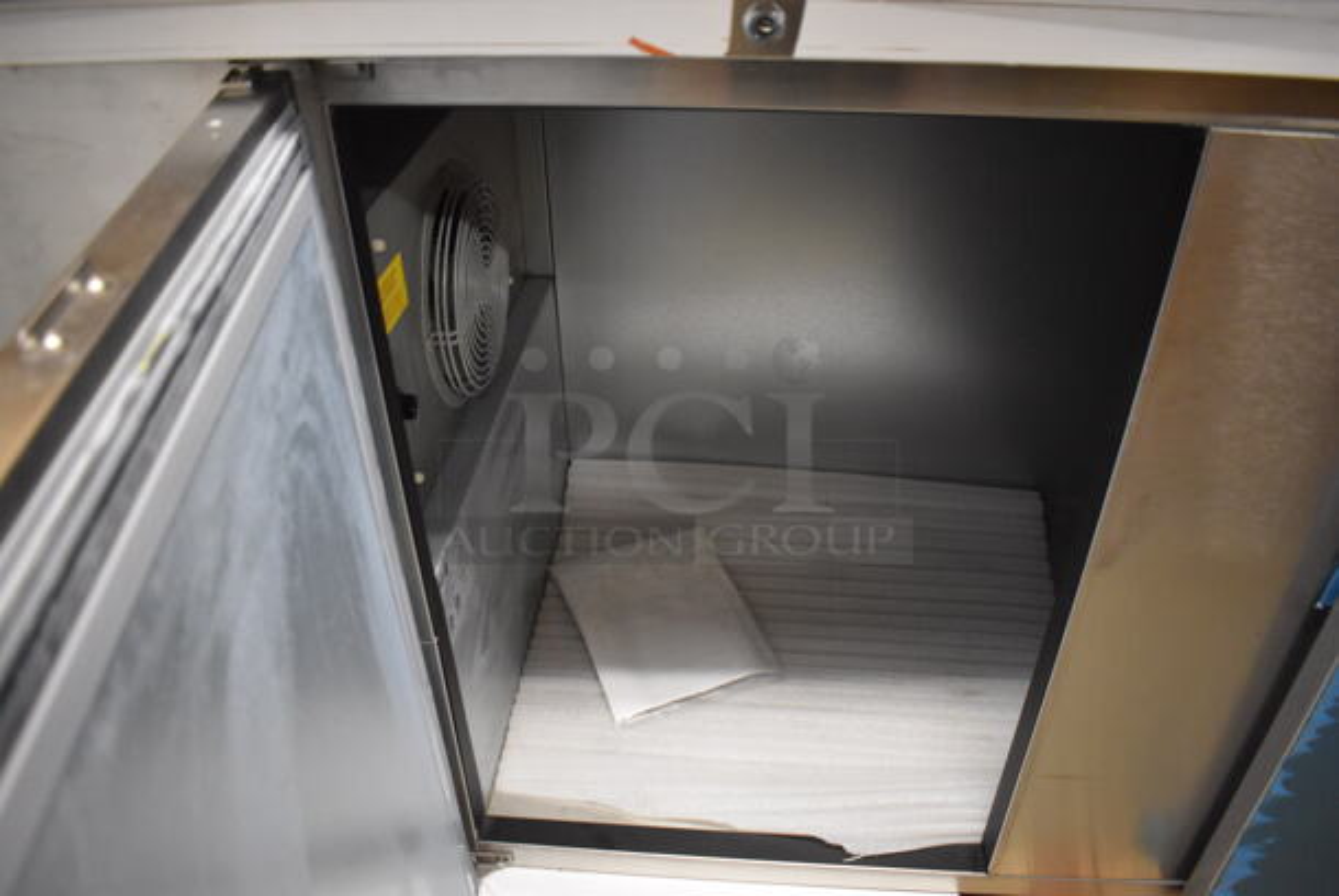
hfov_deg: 67.3
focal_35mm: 27
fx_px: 1005
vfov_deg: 48.0
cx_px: 670
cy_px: 448
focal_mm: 18
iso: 3600
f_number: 3.5
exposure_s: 1/125
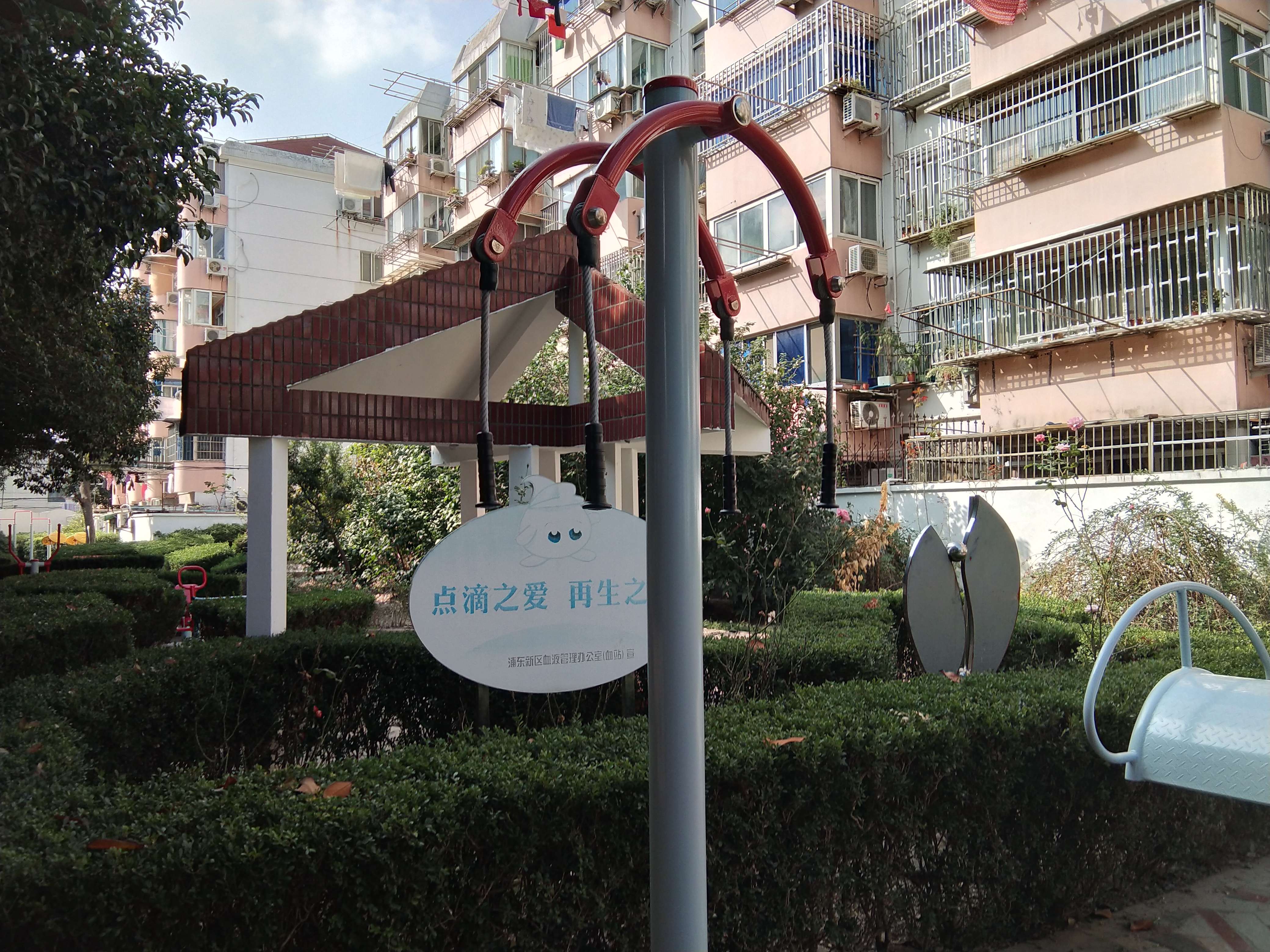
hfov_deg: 58.4
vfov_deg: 45.4
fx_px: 1137
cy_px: 476
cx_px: 635
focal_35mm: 31
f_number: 2.2
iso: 50
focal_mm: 3.69
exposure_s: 1/314
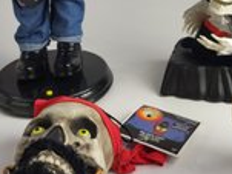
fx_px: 395
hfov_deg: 32.3
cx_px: 165
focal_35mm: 59
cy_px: 22
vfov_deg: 24.2
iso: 40
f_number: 1.8
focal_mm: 5.4
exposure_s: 1/321
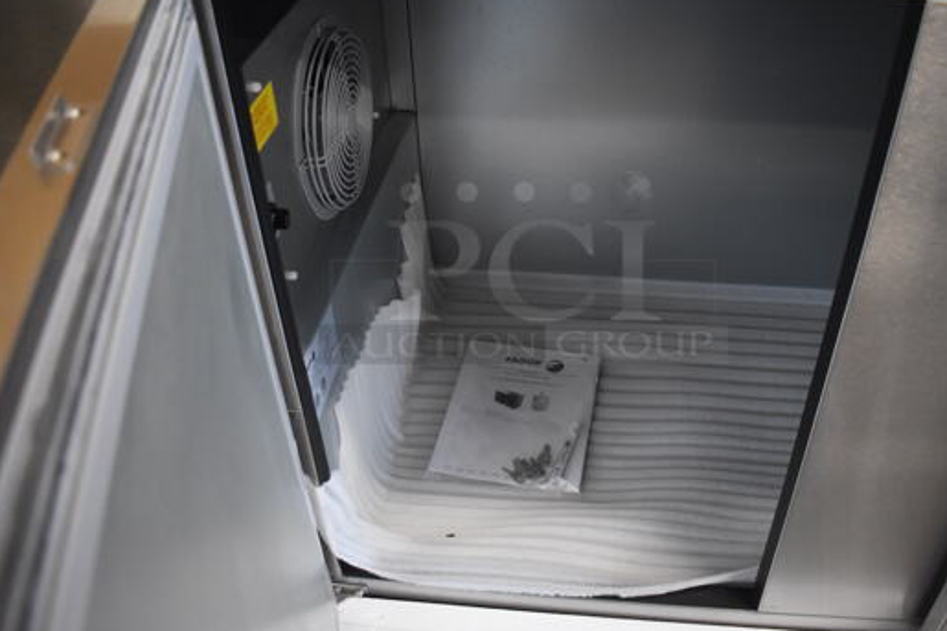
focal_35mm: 32
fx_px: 841
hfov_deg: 58.6
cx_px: 524
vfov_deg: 41.0
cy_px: 267
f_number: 3.5
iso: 2200
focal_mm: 18
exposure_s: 1/125
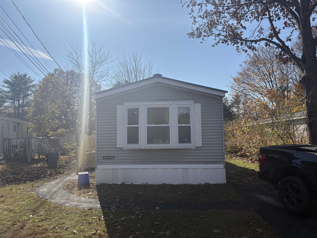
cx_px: 158
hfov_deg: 67.3
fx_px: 238
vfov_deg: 53.1
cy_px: 119
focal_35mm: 26
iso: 50
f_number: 1.6
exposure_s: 1/6329
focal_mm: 5.96
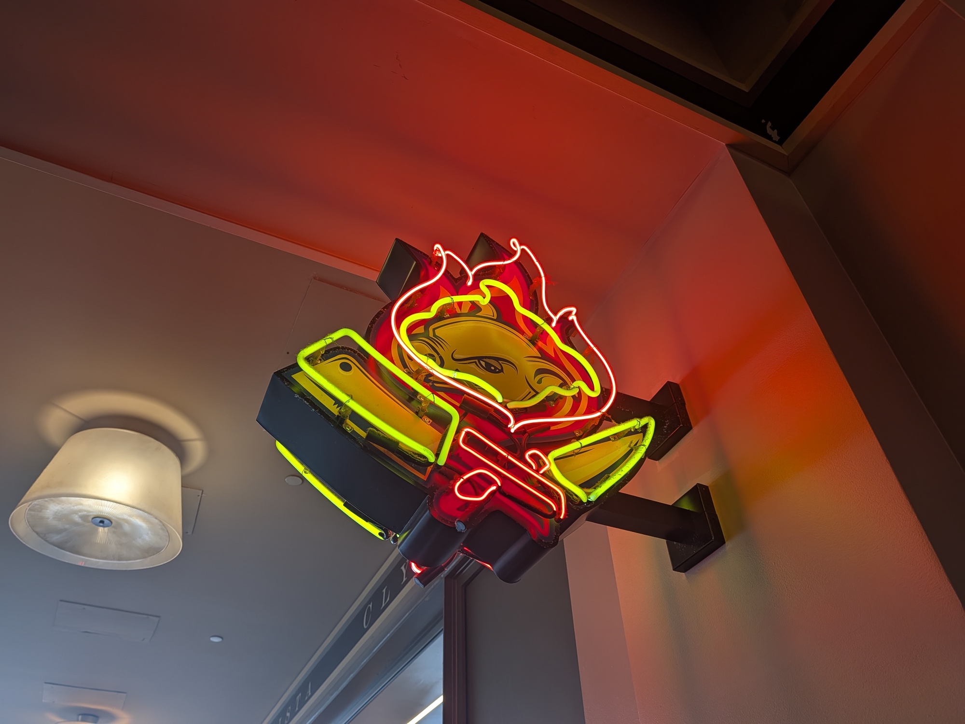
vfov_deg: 56.8
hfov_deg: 71.6
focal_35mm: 24
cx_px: 482
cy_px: 362
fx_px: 669
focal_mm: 6.9
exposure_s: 1/120
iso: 27
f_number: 1.68
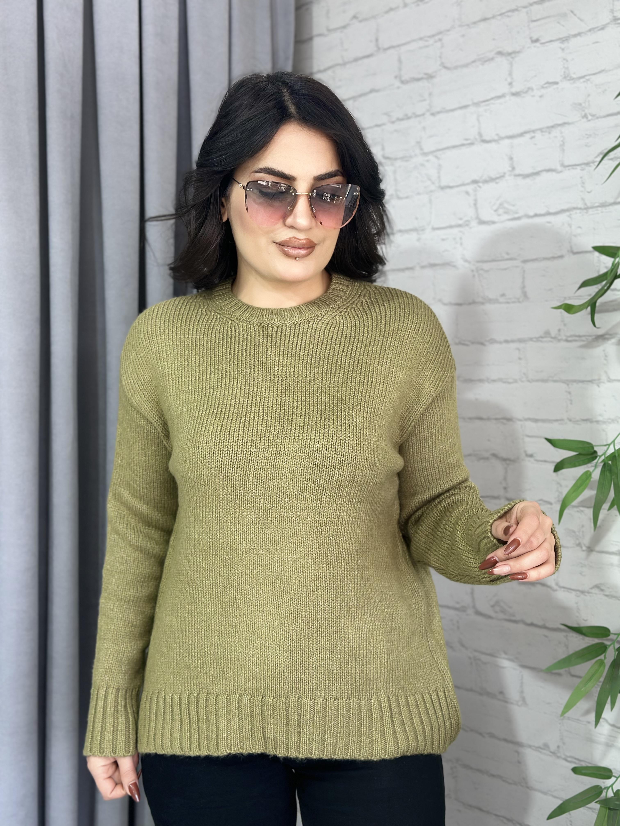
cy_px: 413
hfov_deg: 30.3
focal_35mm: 48
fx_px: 1146
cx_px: 310
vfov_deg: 39.7
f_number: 1.78
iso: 64
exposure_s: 1/100
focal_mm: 6.86
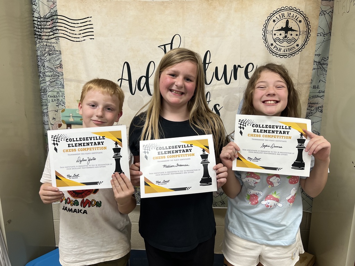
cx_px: 178
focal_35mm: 26
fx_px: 267
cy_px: 133
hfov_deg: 67.3
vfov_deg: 53.1
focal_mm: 5.7
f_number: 1.5
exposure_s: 1/120
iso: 125
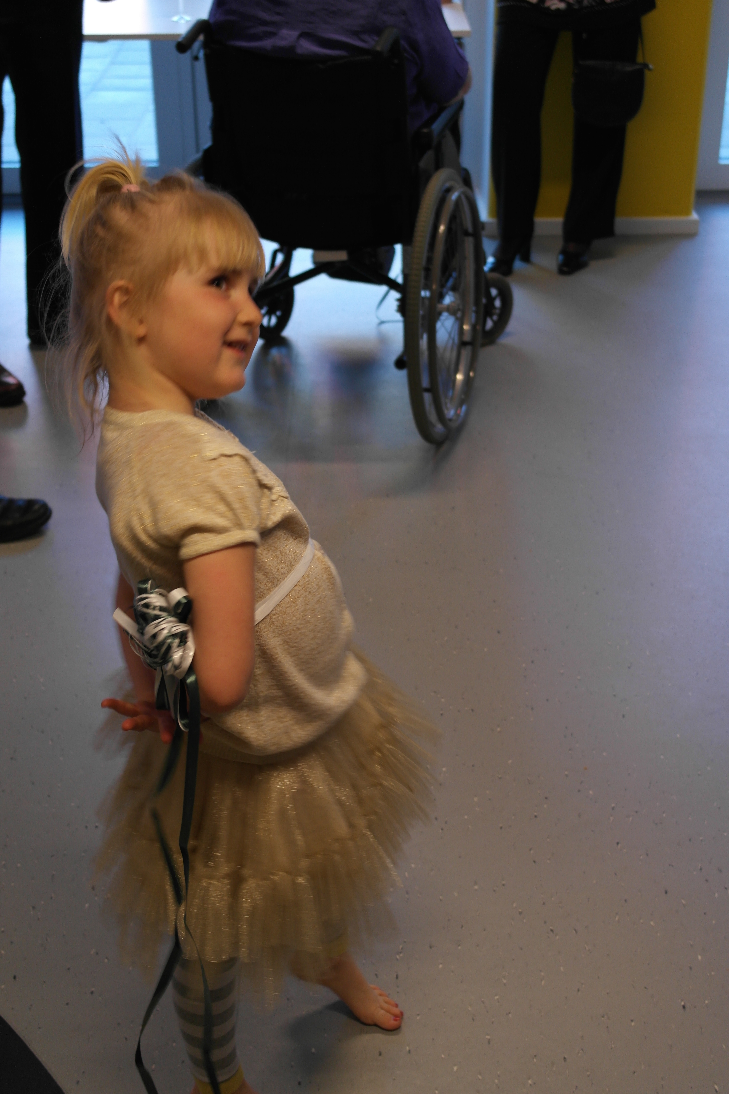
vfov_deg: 37.5
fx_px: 1610
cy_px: 547
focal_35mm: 53
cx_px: 364
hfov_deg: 25.5
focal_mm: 35
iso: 400
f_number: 4.5
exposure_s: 1/30
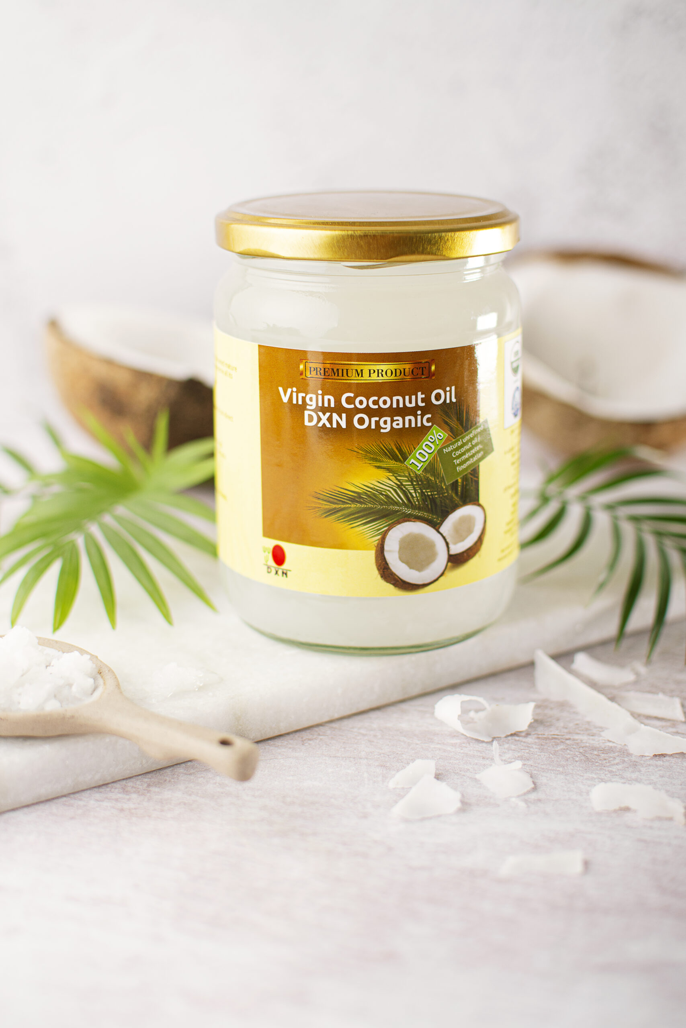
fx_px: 1500
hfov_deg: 25.8
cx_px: 343
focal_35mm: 52
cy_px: 514
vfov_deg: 37.8
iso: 100
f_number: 2.5
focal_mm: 35
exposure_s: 1/160
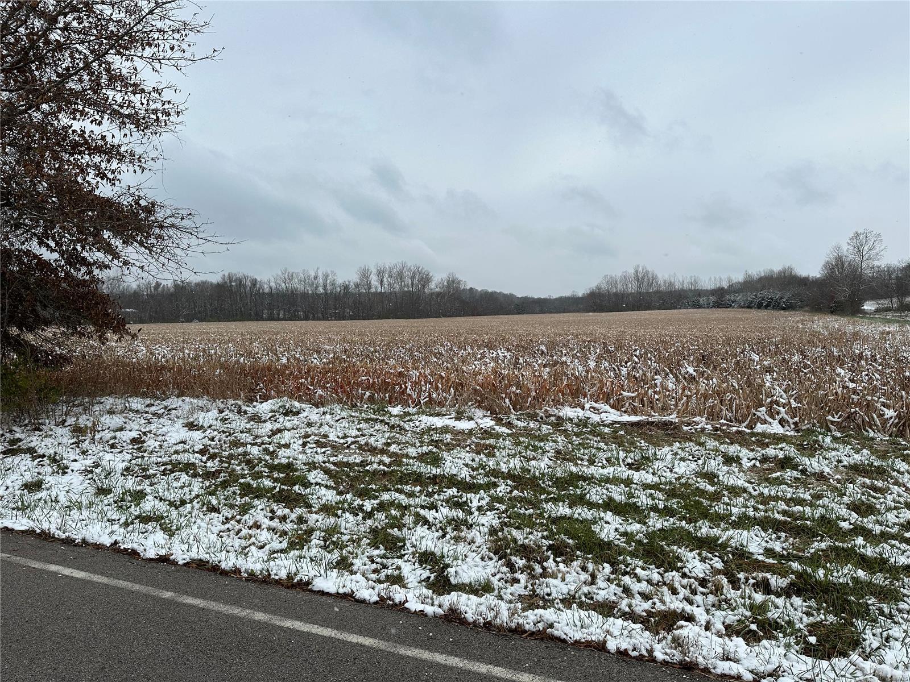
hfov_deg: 71.6
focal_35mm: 24
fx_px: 631
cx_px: 455
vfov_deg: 56.8
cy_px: 341
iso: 80
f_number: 1.78
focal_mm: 6.86
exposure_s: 1/2155
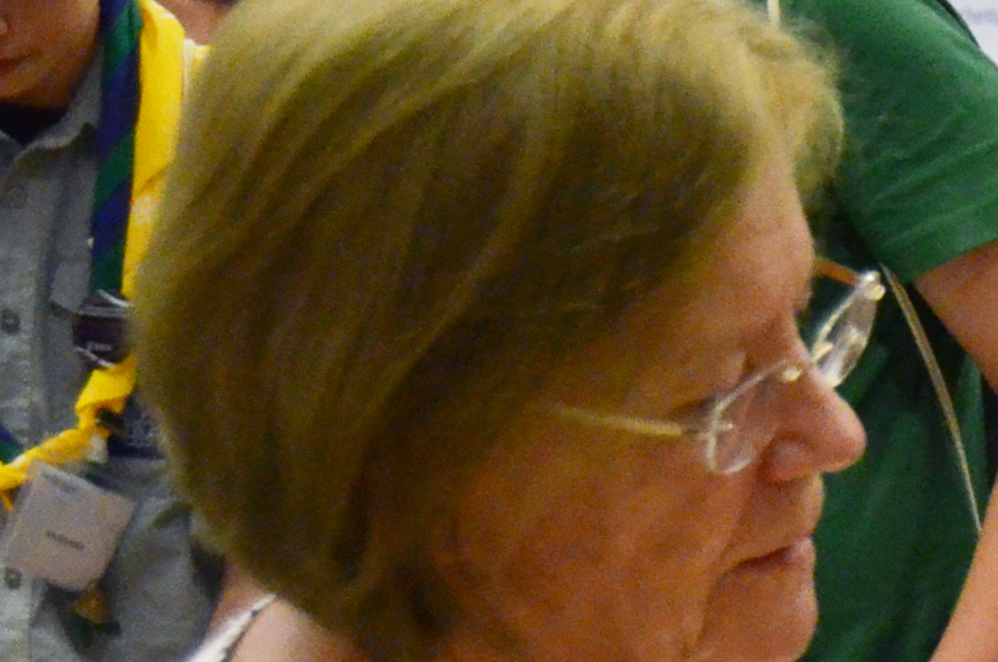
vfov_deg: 6.4
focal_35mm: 211
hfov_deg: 9.1
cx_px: 2031
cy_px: 1139
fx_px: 5839
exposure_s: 1/160
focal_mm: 32
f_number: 4.2
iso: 3200
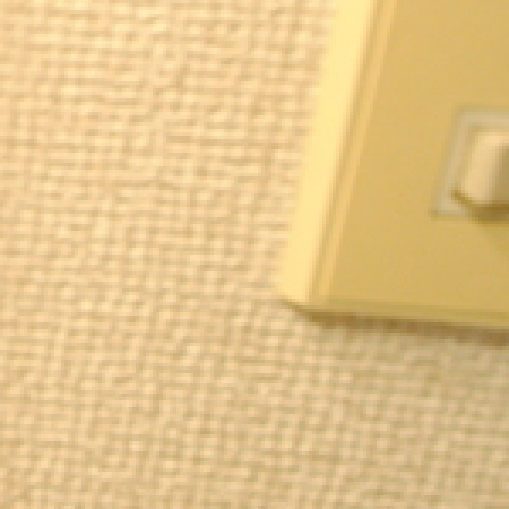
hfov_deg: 16.0
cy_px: -183
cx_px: -485
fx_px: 1447
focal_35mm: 87
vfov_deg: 18.3
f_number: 5.6
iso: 800
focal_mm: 16
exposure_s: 1/30
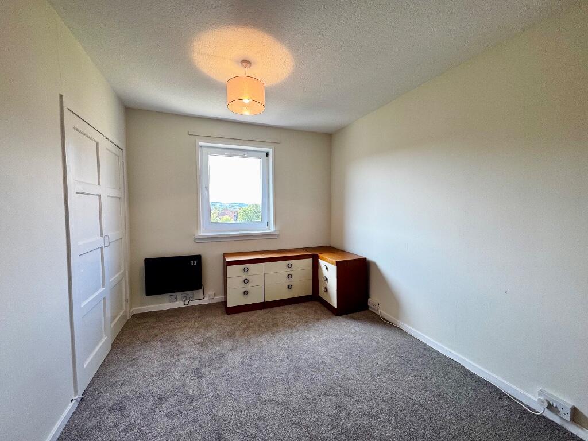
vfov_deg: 85.7
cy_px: 220
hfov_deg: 102.1
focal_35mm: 14
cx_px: 294
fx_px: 238
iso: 64
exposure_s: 1/100
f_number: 2.2
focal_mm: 2.22
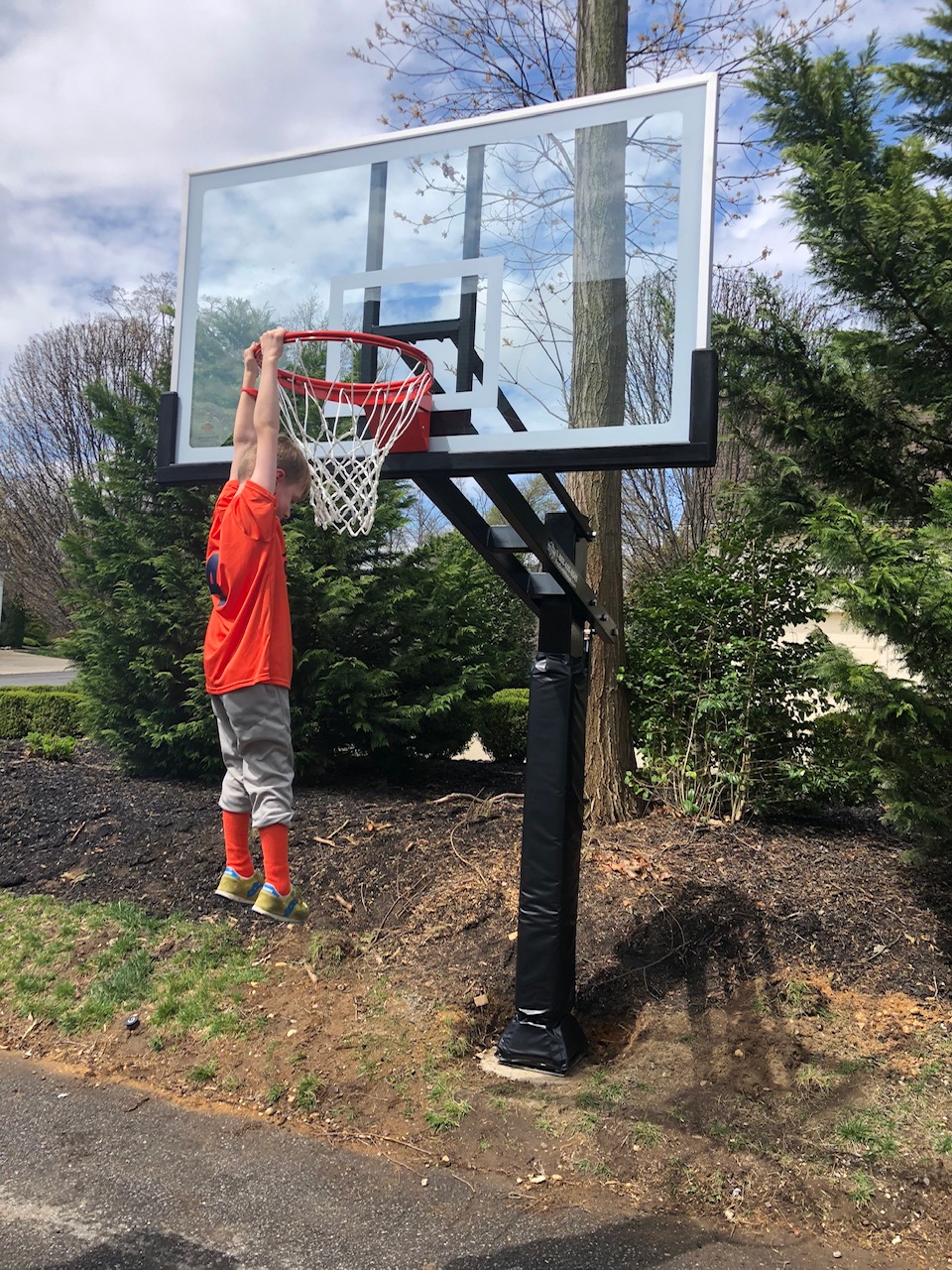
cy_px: 635
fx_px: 1027
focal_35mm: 28
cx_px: 476
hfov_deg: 49.7
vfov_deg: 63.4
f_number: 1.8
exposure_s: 1/1453
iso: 20
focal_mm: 3.99
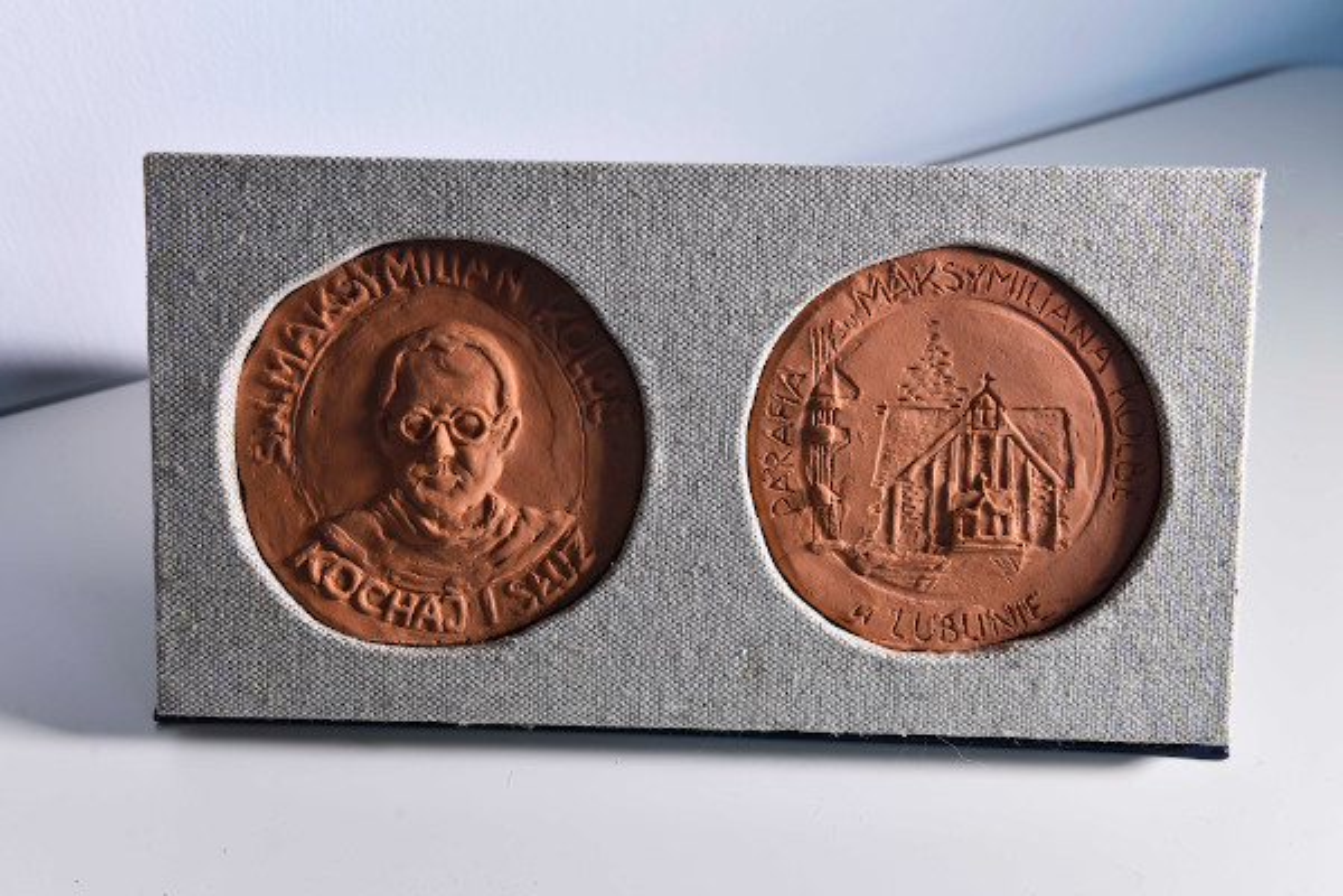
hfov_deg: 46.4
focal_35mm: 42
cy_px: 448
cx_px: 672
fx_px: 1567
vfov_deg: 31.9
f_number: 7.1
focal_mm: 42
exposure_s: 1/50
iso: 400
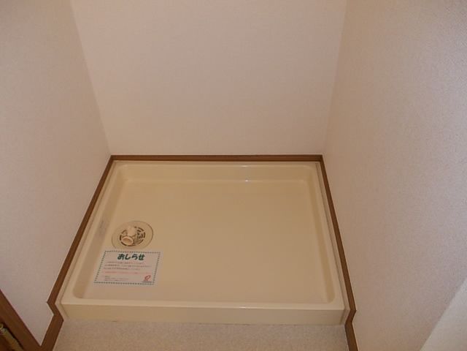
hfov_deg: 63.4
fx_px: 378
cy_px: 176
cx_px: 234
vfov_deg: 49.7
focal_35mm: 28
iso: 200
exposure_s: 1/25
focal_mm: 4
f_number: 2.7
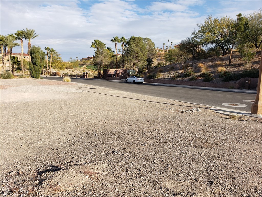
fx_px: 197
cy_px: 98
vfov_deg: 53.1
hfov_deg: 67.3
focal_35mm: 26
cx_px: 131
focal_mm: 4.3
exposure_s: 1/1067
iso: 50
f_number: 2.4
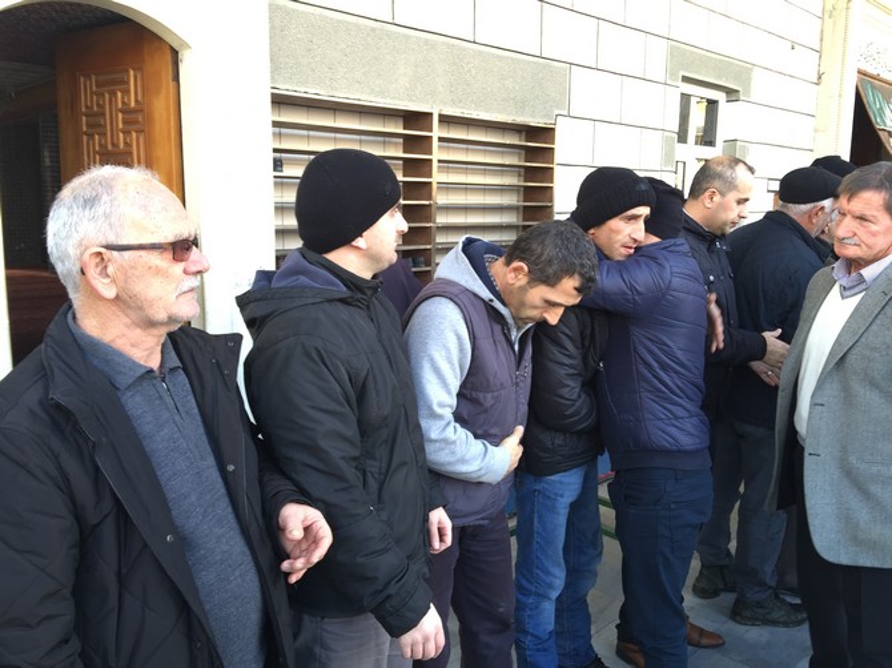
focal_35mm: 29
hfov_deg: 61.7
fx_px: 747
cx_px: 446
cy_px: 334
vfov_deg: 48.2
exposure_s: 1/50
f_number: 2.2
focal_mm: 4.15
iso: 32
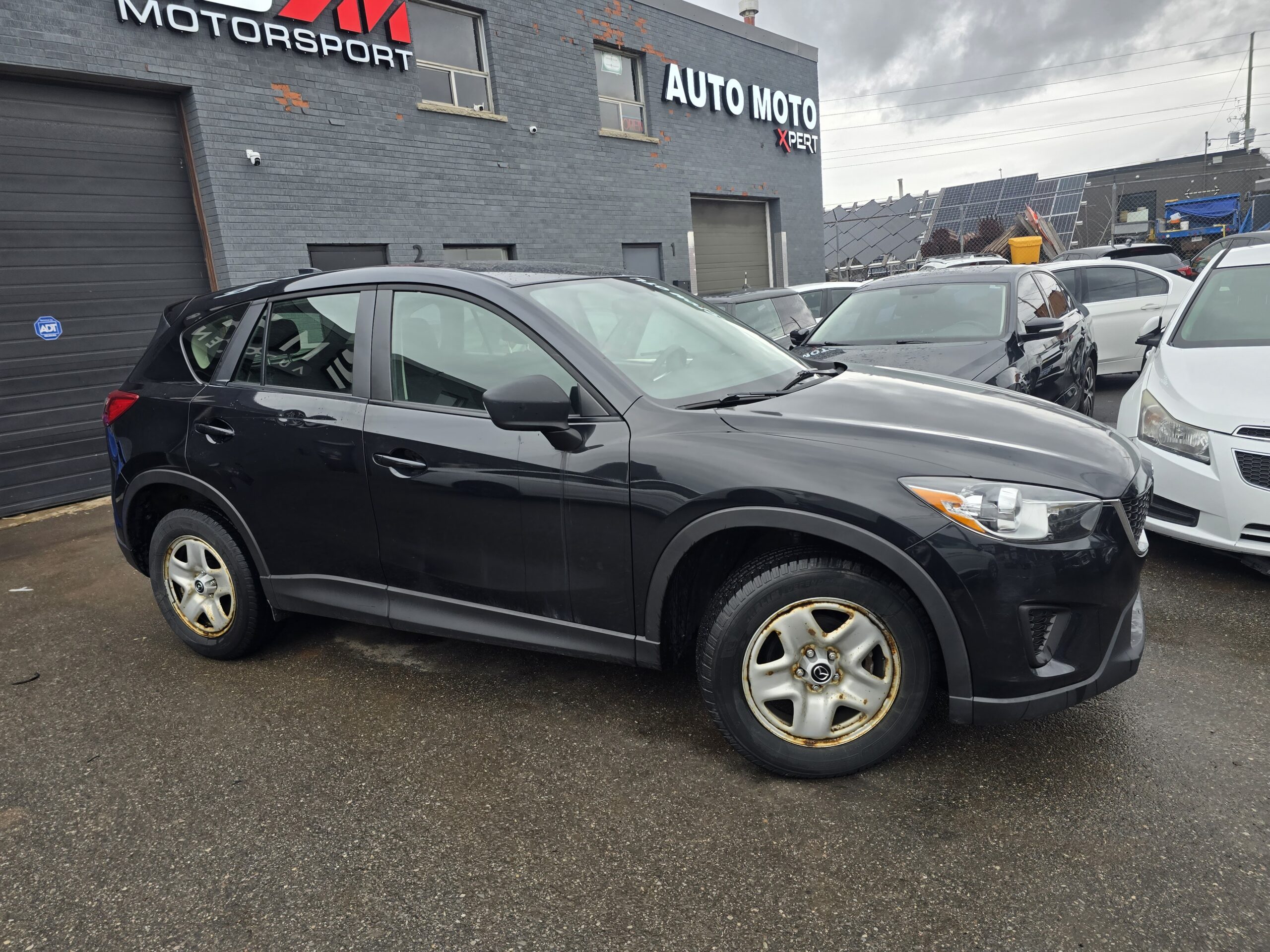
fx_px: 844
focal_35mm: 23
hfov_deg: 73.9
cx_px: 635
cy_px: 476
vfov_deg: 58.9
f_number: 1.7
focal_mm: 6.3
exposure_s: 1/180
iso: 64
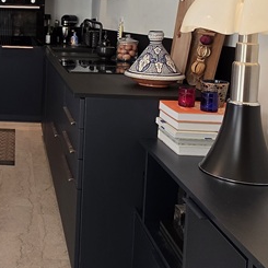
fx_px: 420
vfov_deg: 34.1
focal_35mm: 48
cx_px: -10
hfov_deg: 32.1
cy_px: 48
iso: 32
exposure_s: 1/52
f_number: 1.9
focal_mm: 2.2
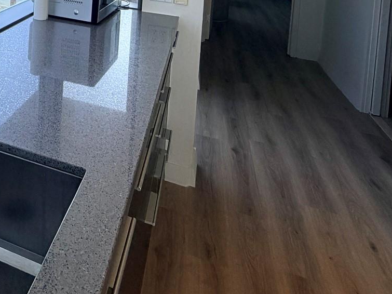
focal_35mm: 38
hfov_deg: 42.4
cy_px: -69
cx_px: 1
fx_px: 430
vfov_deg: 31.1
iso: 64
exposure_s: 1/479
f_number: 2.2
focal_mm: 2.22
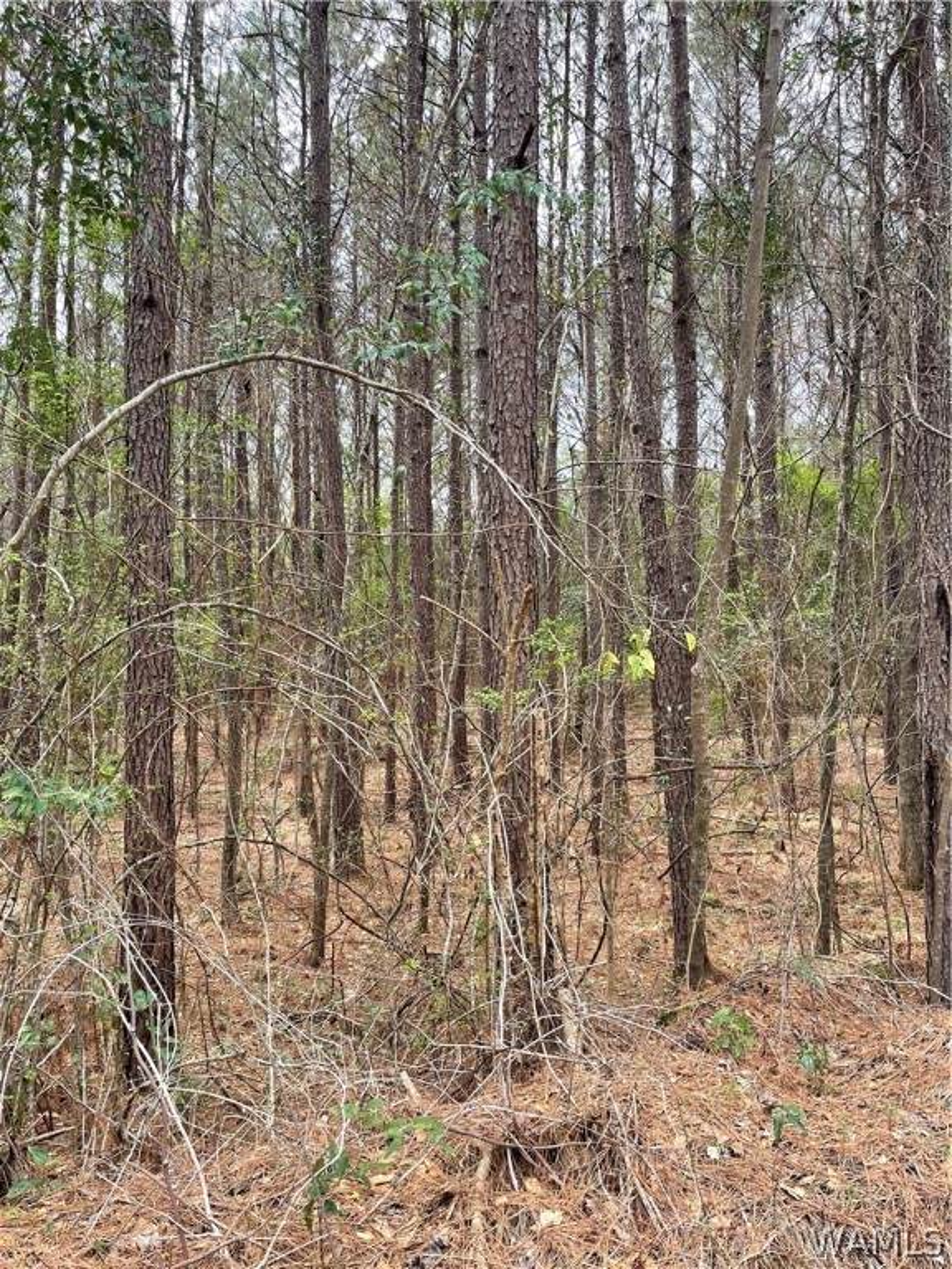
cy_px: 634
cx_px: 476
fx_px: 917
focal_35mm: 25
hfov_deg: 54.9
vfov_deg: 69.4
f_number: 1.6
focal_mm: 5.1
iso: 32
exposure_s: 1/281
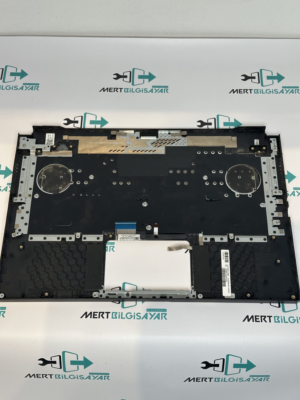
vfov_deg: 39.7
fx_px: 555
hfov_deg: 30.3
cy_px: 200
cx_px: 150
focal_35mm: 48
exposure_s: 1/467
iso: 64
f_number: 1.78
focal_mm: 6.86
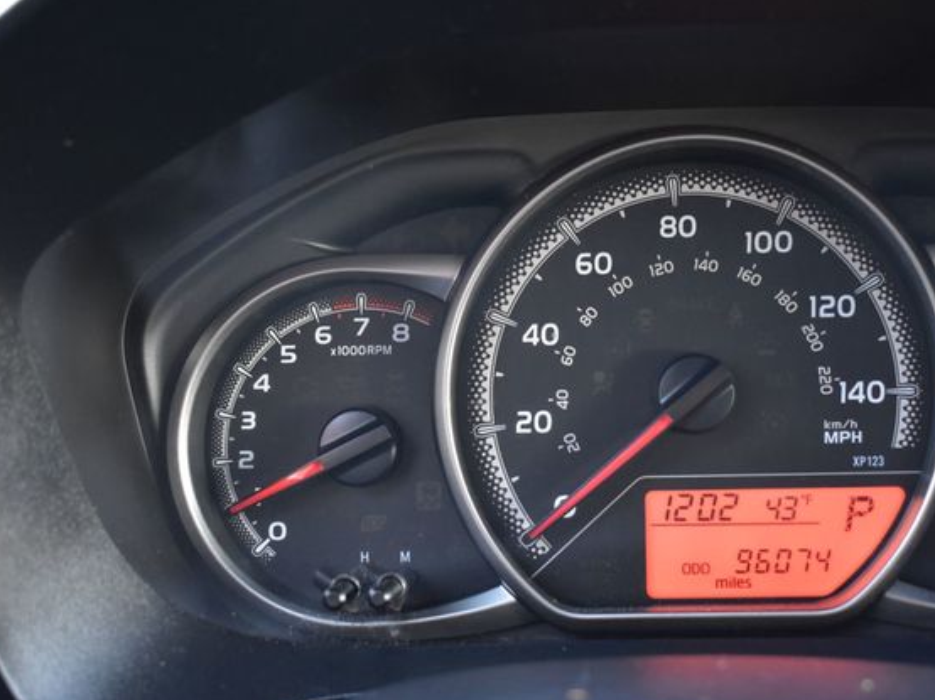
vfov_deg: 29.1
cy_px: 351
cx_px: 522
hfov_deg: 38.2
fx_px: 1350
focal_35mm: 50
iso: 1600
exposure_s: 1/15
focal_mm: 30
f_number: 5.6
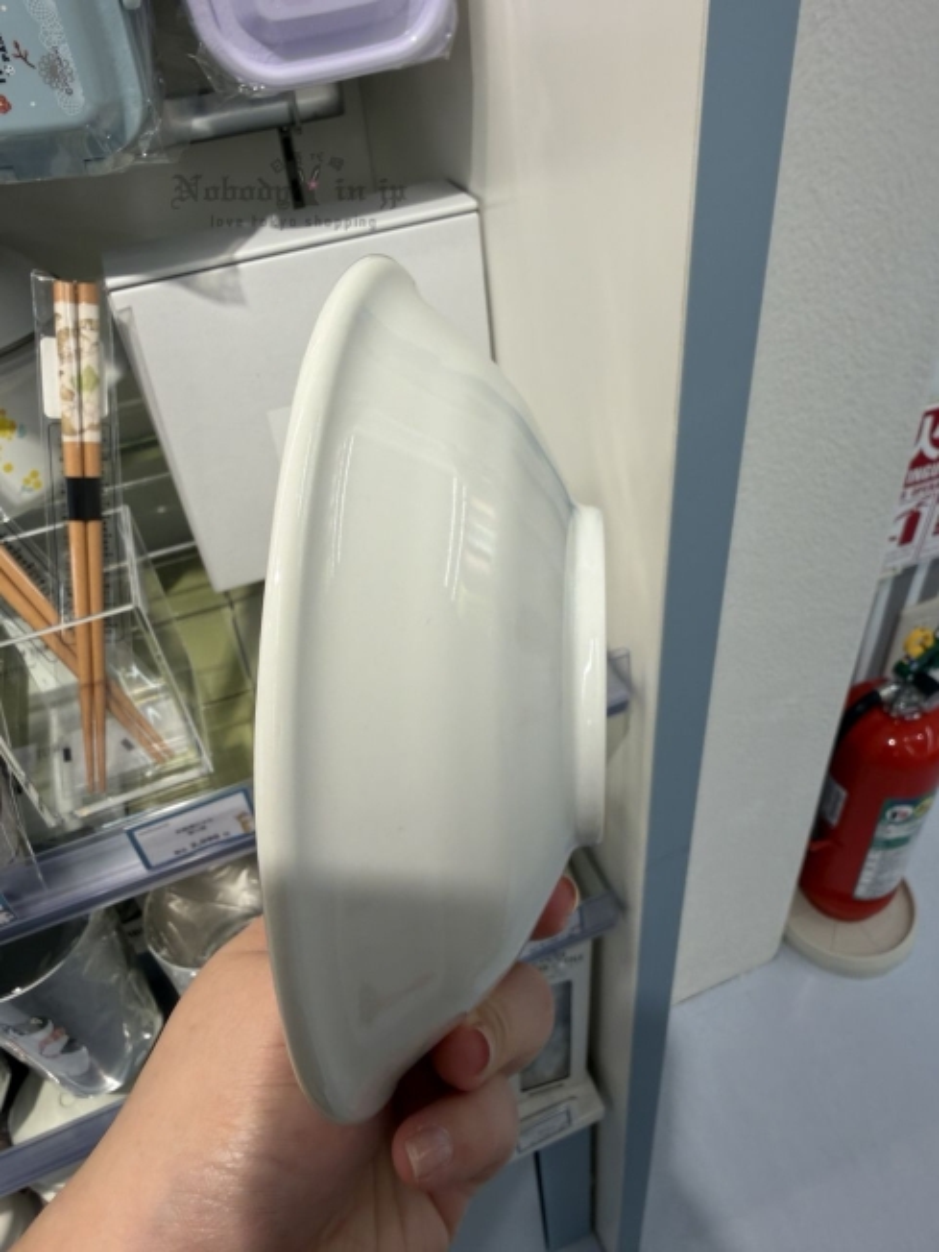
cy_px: 626
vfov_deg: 69.4
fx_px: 904
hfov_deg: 54.9
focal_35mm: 25
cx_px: 470
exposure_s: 1/100
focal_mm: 2.22
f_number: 2.2
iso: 32
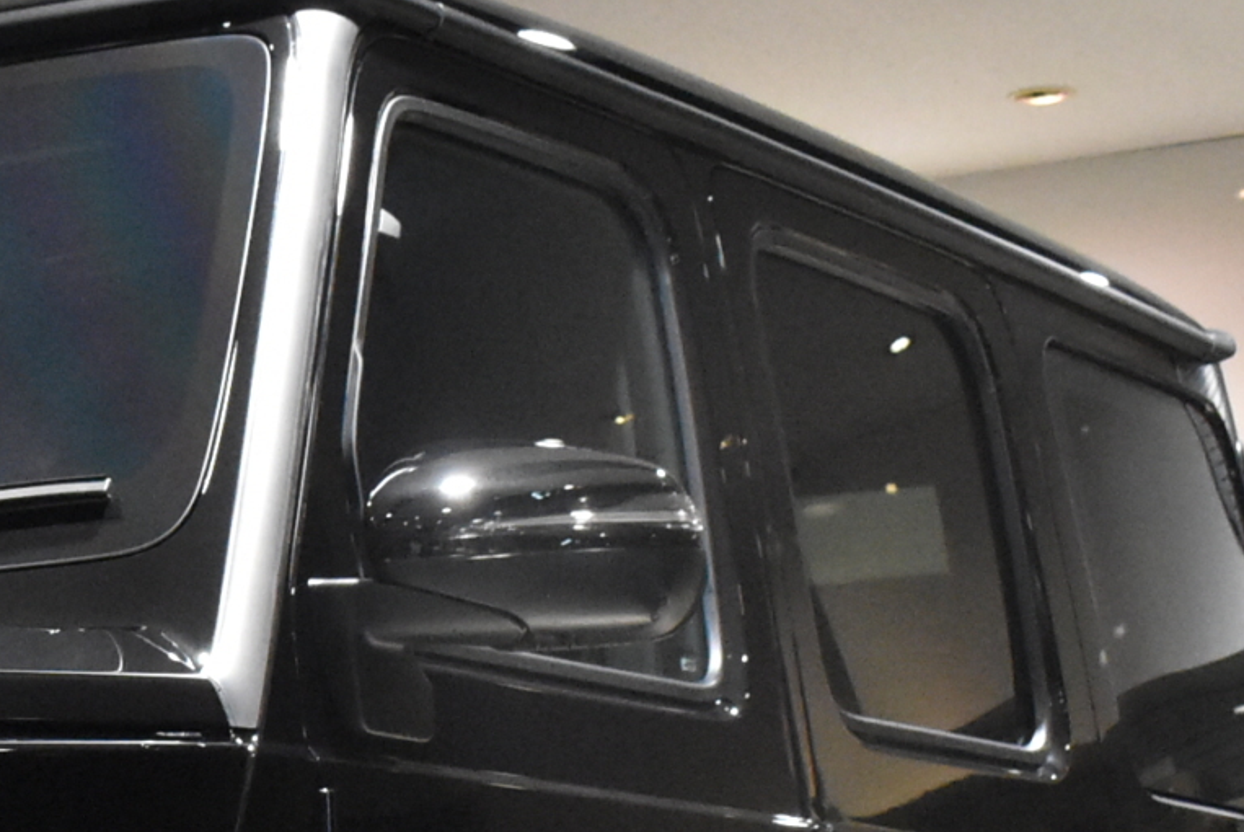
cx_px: -543
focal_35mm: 141
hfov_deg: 13.8
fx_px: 4876
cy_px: 1188
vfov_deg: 9.5
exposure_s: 1/50
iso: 5000
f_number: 8
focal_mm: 28
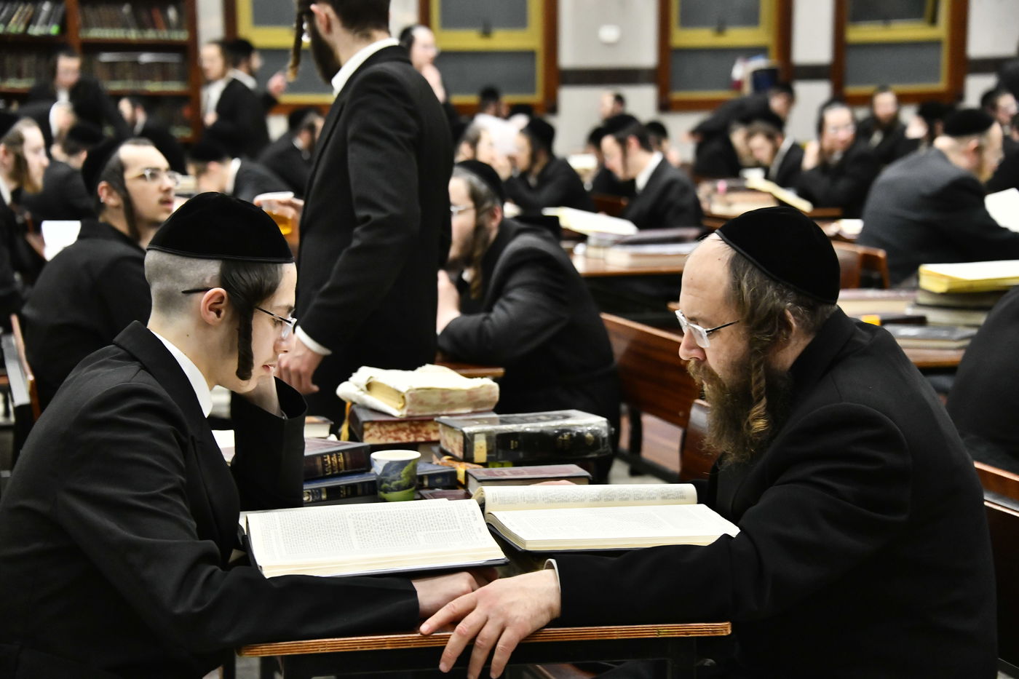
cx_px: 510
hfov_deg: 22.6
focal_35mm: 90
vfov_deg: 15.2
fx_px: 2547
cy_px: 340
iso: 3200
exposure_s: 1/200
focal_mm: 90
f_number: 5.6
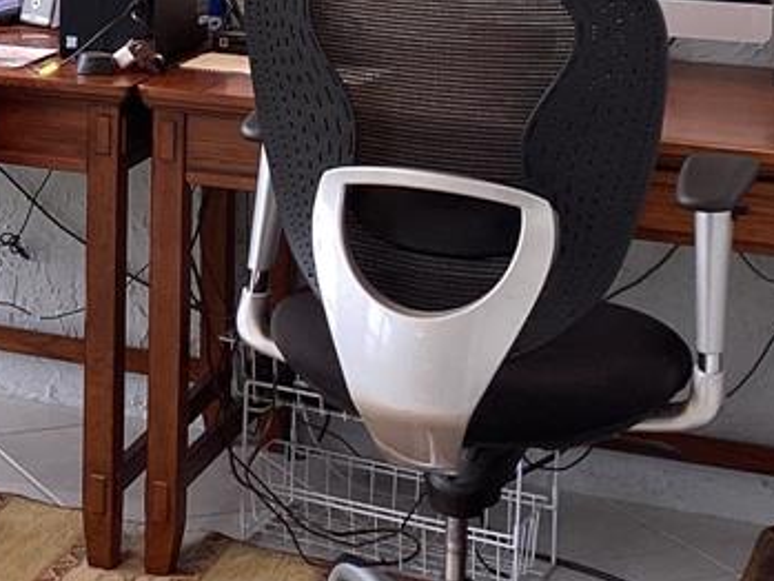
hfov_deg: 20.1
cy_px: -162
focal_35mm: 91
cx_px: -171
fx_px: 2035
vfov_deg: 15.5
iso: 50
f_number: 2.4
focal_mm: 3.3
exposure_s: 1/50
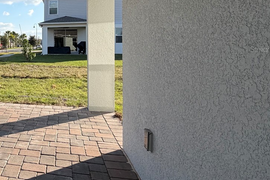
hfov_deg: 46.8
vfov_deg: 40.2
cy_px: 49
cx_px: -11
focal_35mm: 32
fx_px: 240
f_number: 2.2
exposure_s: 1/770
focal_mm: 2.22
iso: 40
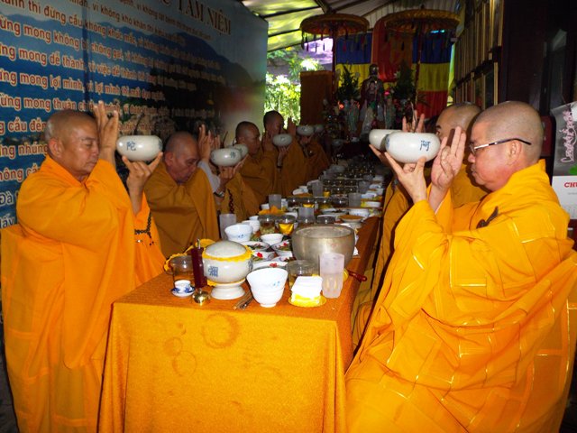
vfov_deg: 49.7
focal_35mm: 28
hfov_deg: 63.4
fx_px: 467
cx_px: 288
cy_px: 216
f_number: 3.1
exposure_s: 1/50
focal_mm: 5
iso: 148
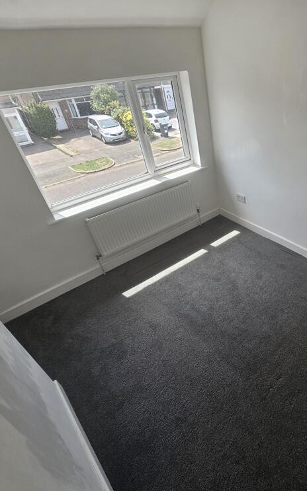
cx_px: 254
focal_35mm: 19
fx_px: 254
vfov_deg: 88.0
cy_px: 248
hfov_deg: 56.7
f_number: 2.2
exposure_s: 1/214
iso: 50
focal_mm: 2.2
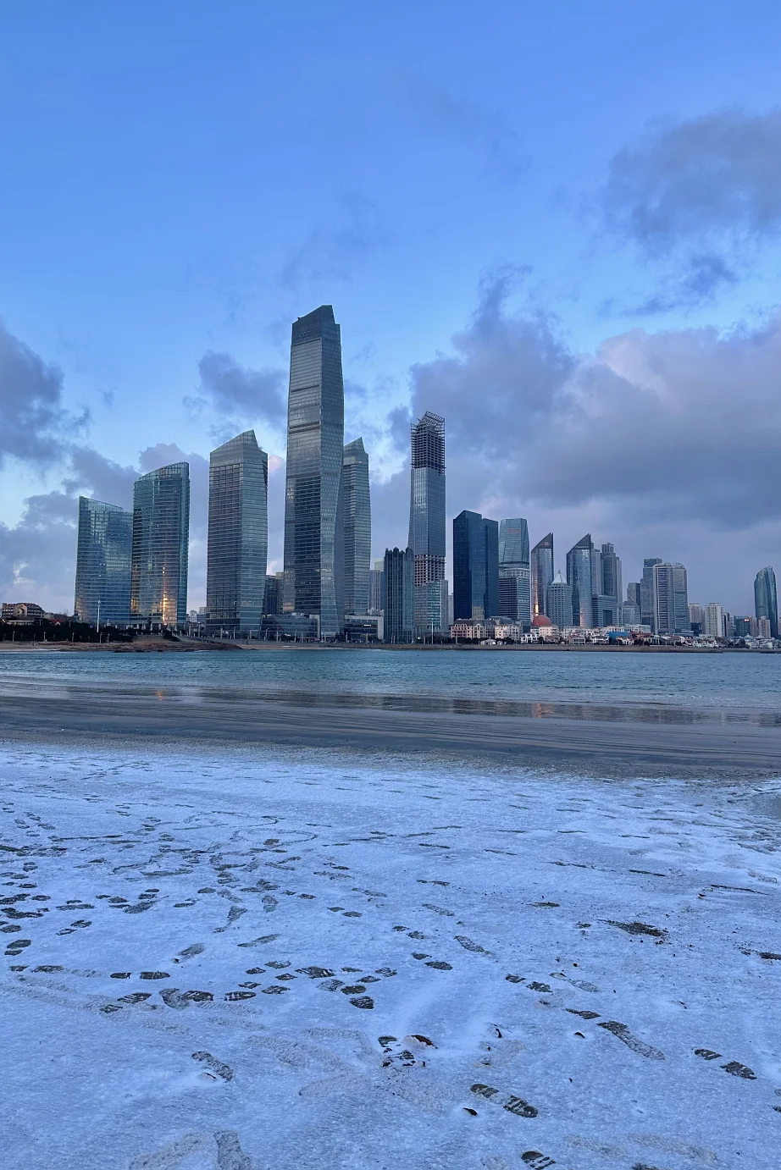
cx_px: 362
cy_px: 561
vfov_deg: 69.4
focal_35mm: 26
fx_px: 846
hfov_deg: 49.5
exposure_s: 1/429
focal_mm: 6.86
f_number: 1.78
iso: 80
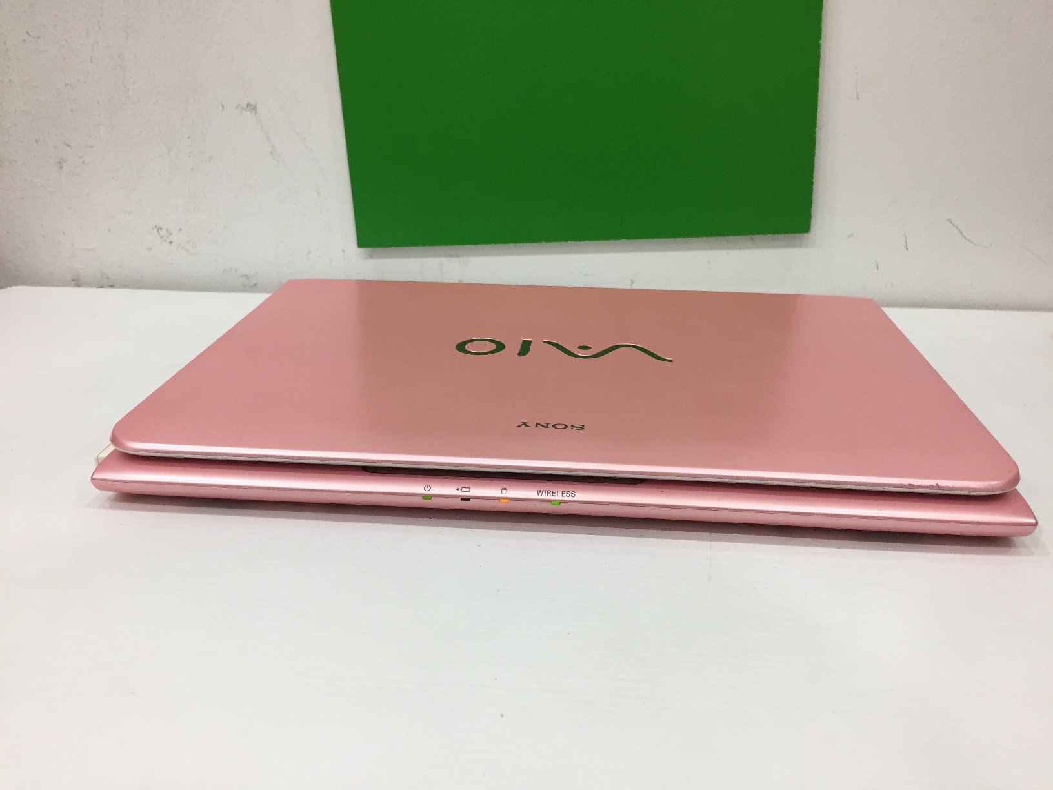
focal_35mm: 29
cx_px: 526
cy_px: 395
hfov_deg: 61.7
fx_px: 882
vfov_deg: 48.2
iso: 64
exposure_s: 1/33
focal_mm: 4.15
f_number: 2.2
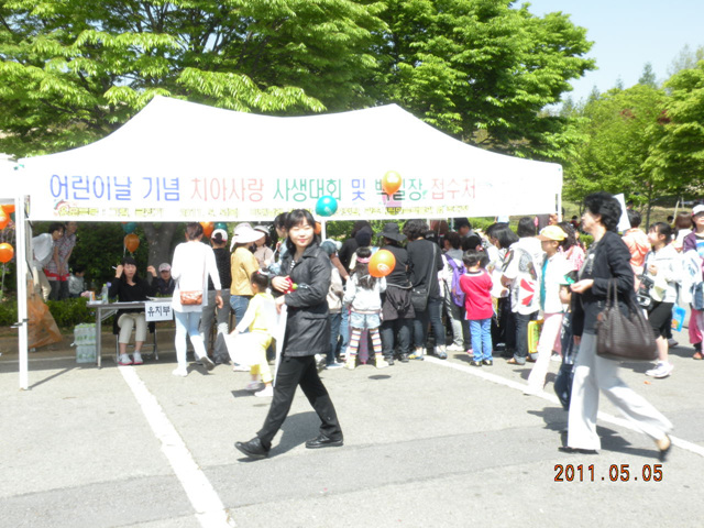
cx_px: 352
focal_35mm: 42
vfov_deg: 34.3
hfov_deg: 44.8
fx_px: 854
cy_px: 264
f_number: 8
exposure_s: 1/60
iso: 64
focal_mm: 7.4
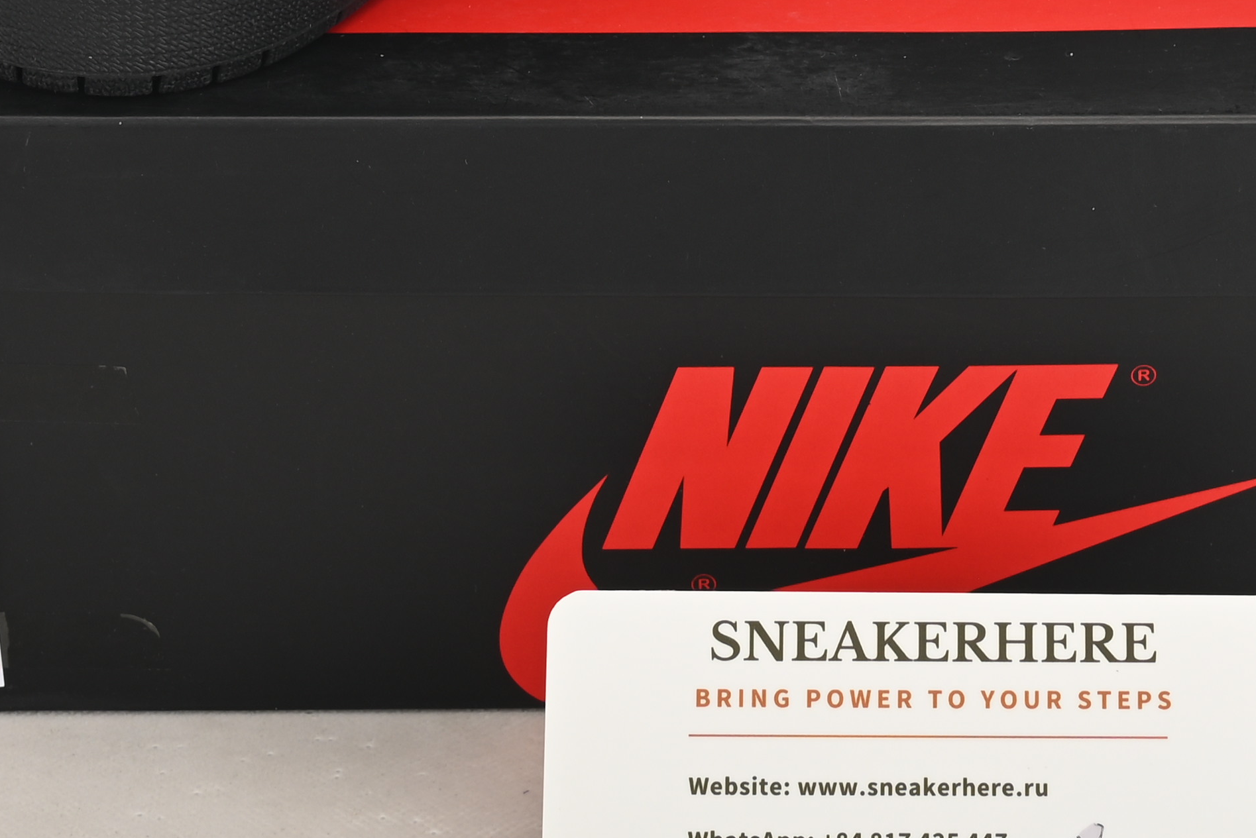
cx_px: 947
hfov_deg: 14.0
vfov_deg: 9.3
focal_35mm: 146
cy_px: -237
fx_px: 5095
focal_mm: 46
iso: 100
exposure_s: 1/200
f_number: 11
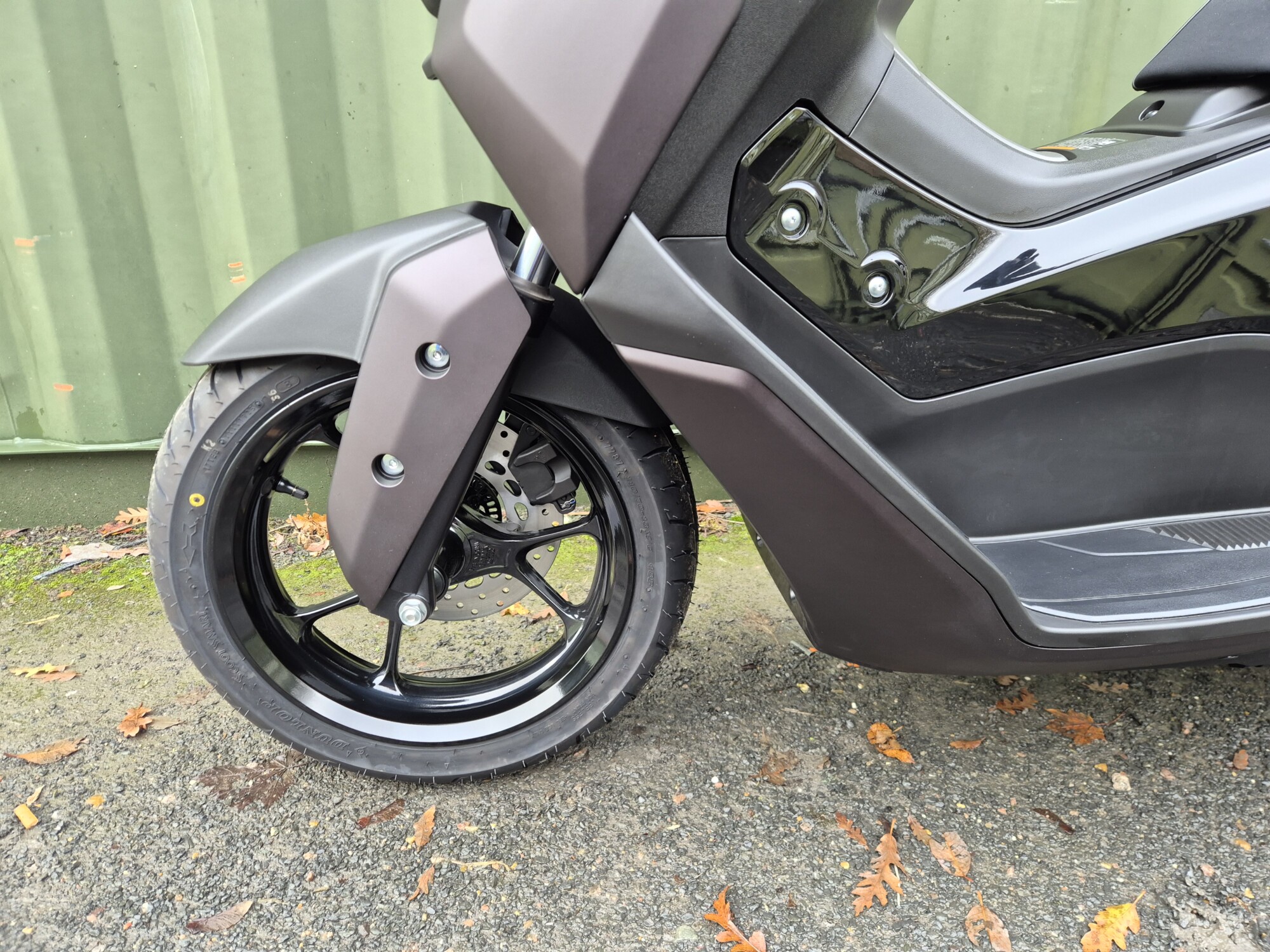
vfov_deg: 58.9
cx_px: 635
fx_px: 844
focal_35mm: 23
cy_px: 476
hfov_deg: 73.9
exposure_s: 1/100
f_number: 1.8
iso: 160
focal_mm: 5.4
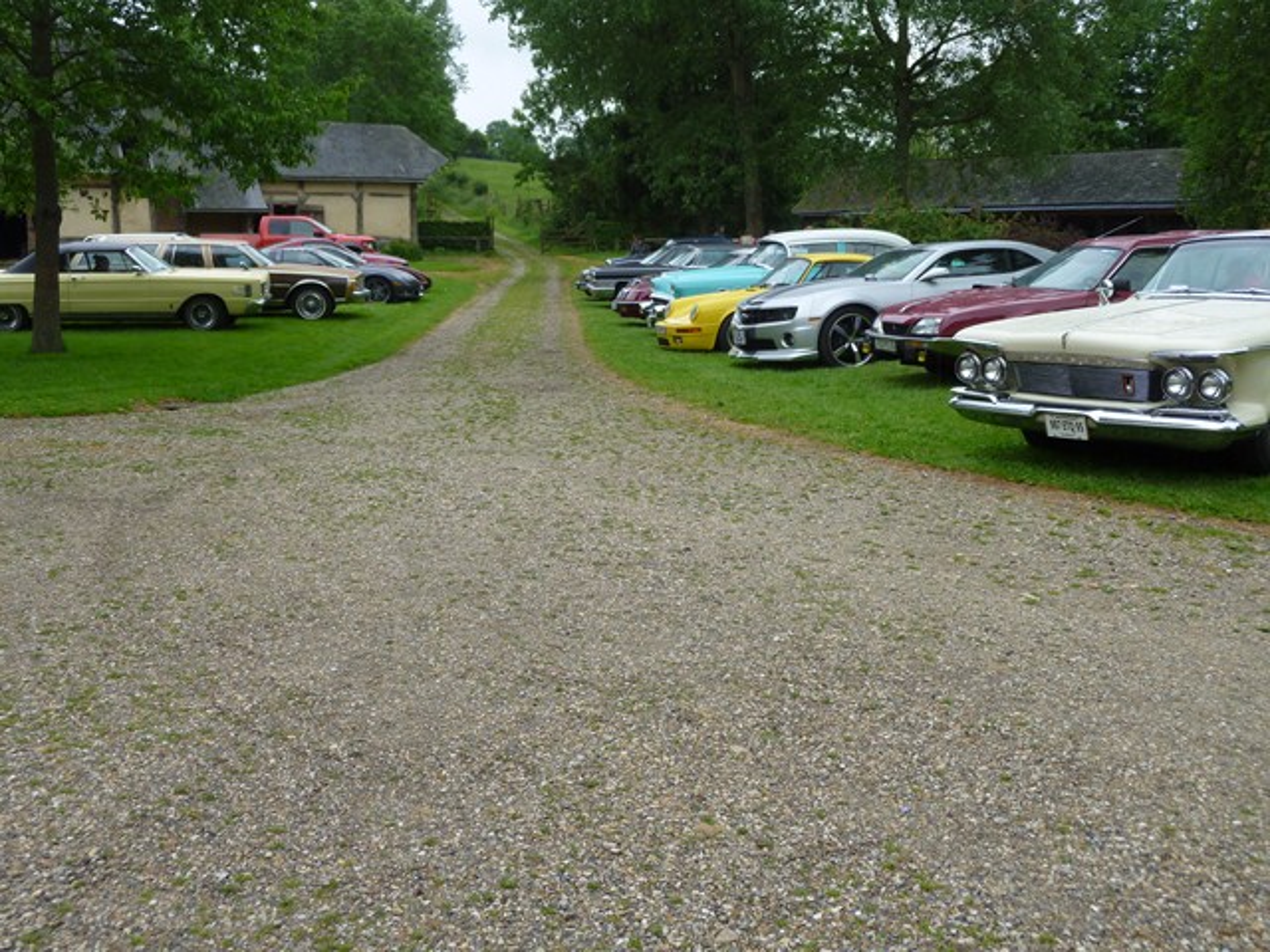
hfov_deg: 46.8
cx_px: 635
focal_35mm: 40
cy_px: 476
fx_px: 1468
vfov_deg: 36.0
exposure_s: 1/100
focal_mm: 7.2
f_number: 4
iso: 80
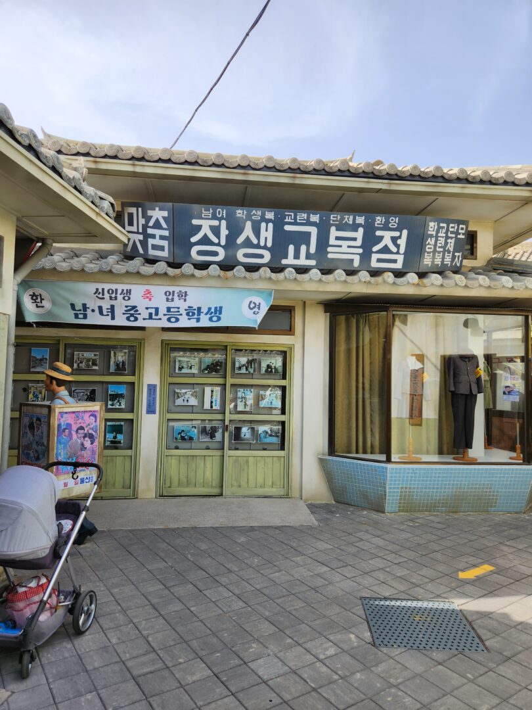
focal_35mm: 23
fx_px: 471
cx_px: 266
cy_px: 355
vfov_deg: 73.9
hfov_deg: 58.9
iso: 20
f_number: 1.8
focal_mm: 5.4
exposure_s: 1/1033
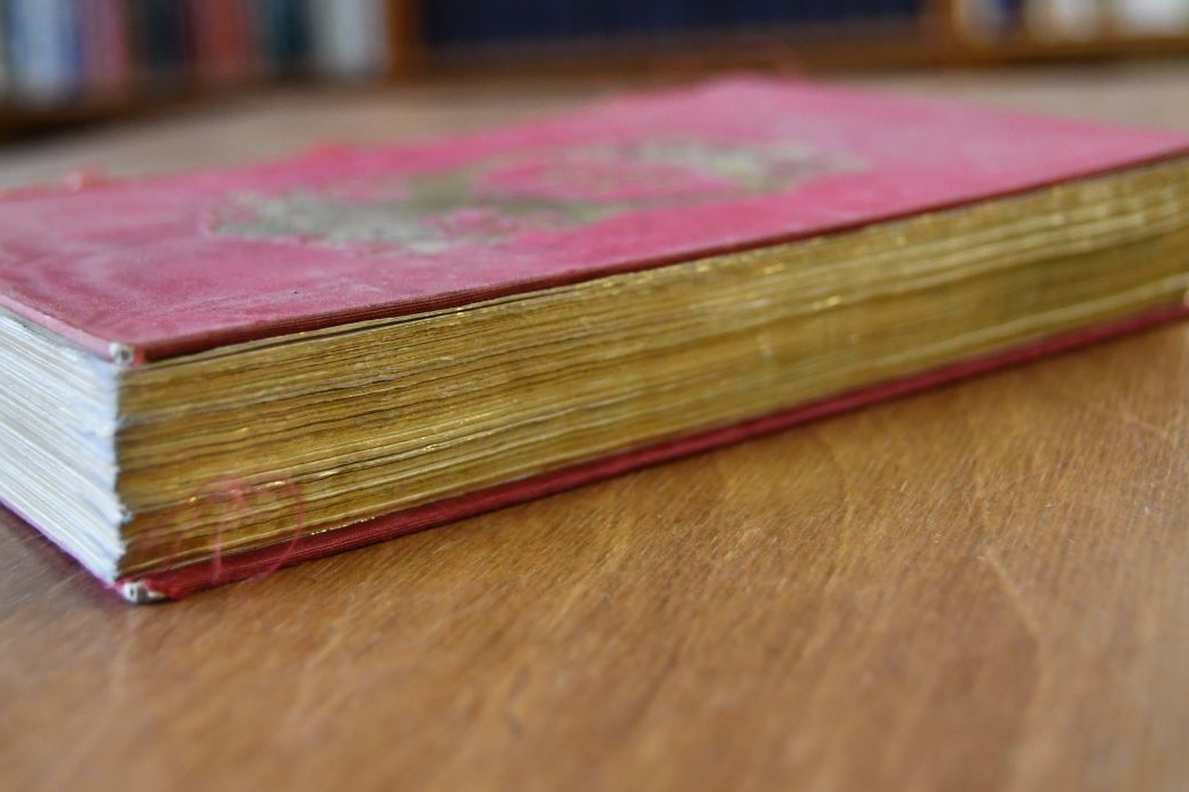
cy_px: 287
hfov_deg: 35.6
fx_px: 1849
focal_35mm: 56
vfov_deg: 24.1
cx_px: 541
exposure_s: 1/125
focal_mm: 28
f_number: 4
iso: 1400
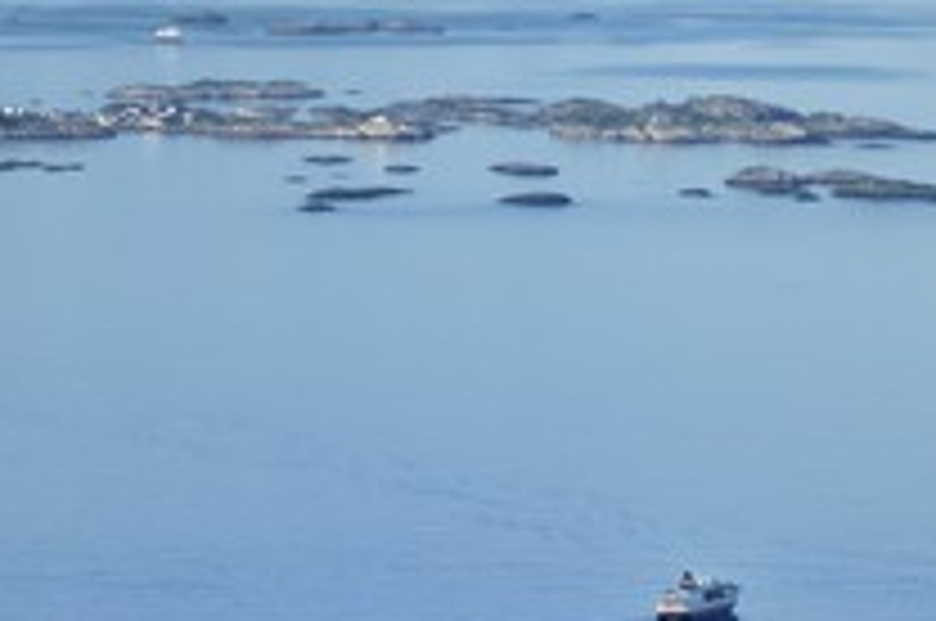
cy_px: 198
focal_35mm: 471
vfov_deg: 2.9
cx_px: 353
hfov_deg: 4.4
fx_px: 12227
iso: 100
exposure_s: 1/1250
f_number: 4
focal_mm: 155
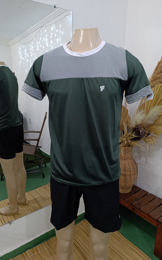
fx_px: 177
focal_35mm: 25
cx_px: 72
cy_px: 131
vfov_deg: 72.5
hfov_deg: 49.2
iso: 1000
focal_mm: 6.14
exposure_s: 1/60
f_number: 1.6
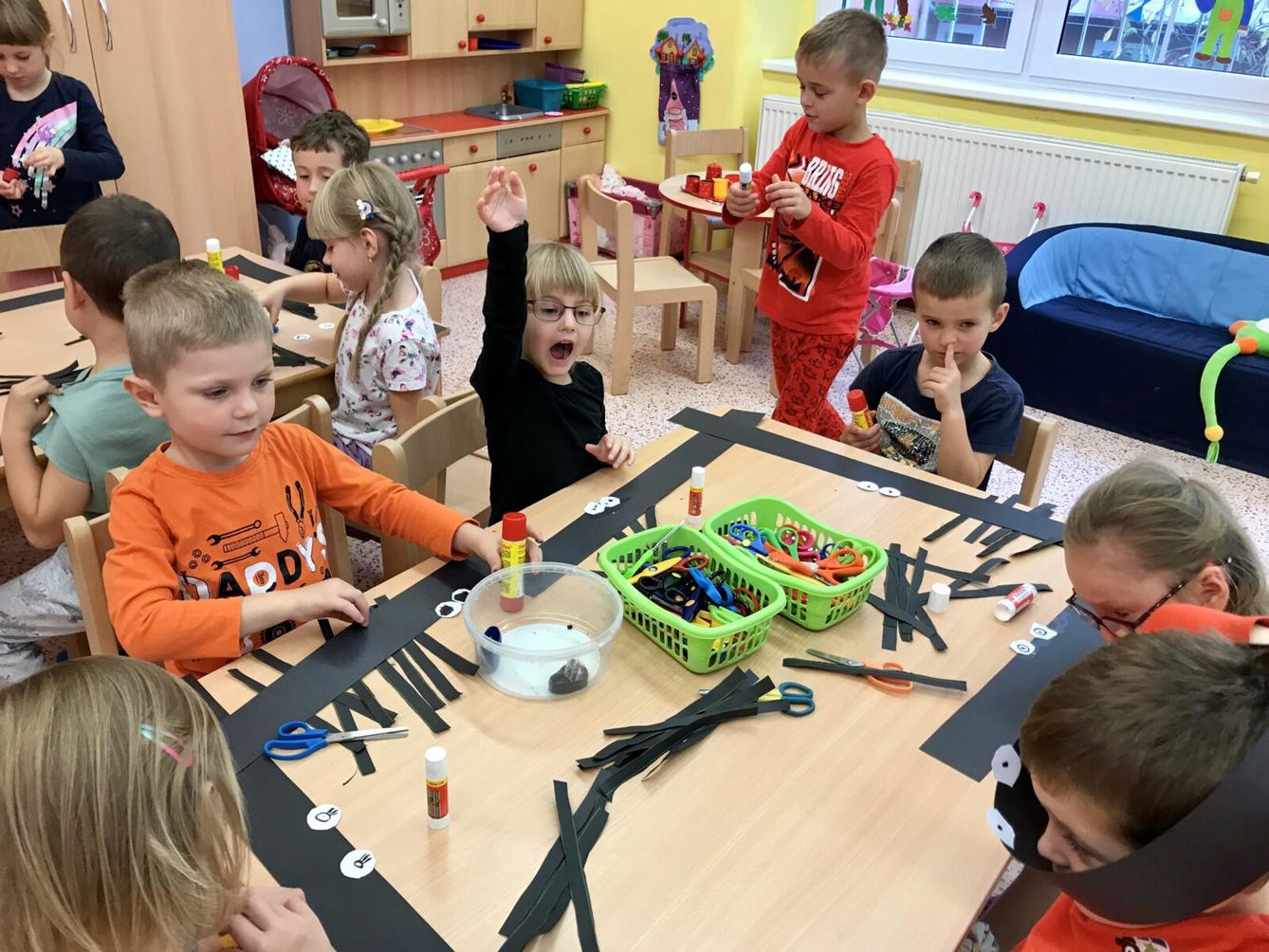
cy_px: 476
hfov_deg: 63.4
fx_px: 1027
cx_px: 634
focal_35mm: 28
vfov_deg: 49.8
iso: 32
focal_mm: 3.99
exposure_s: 1/33
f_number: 1.8
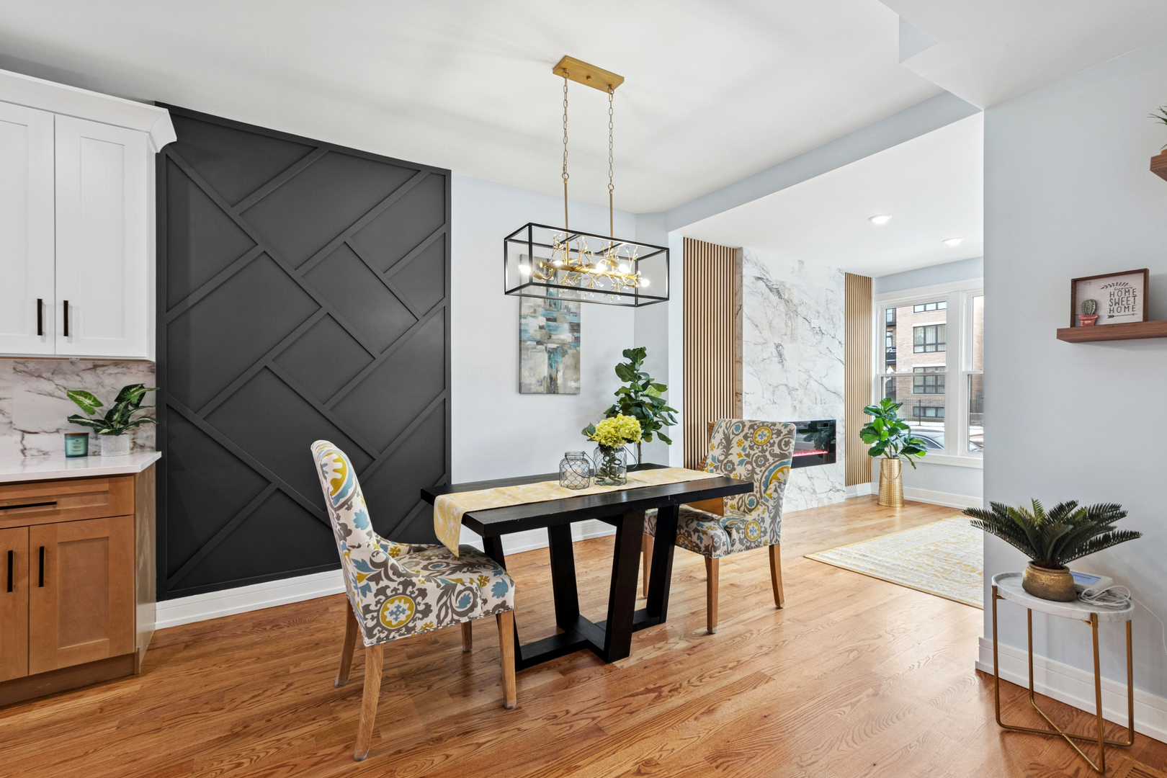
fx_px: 486
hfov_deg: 100.4
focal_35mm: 15
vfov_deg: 77.3
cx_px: 584
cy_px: 389
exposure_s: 1/20
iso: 250
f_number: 8
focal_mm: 10
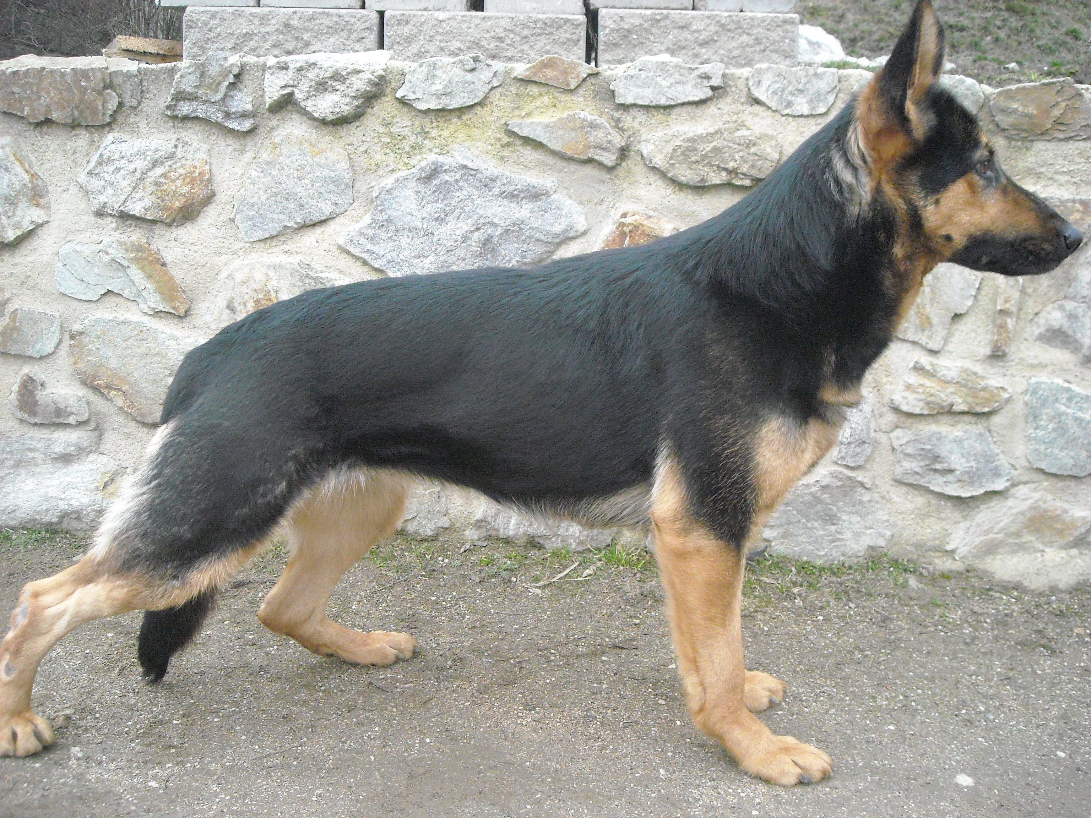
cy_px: 409
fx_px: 1103
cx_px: 546
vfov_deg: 40.7
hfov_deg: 52.6
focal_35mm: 35
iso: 518
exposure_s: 1/218
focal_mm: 5.7
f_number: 2.8
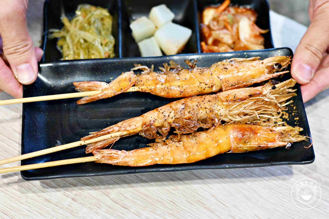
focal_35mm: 75
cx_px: 164
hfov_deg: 27.0
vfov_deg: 18.2
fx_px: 685
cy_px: 110
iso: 4500
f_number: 3.2
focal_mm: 50
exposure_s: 1/200
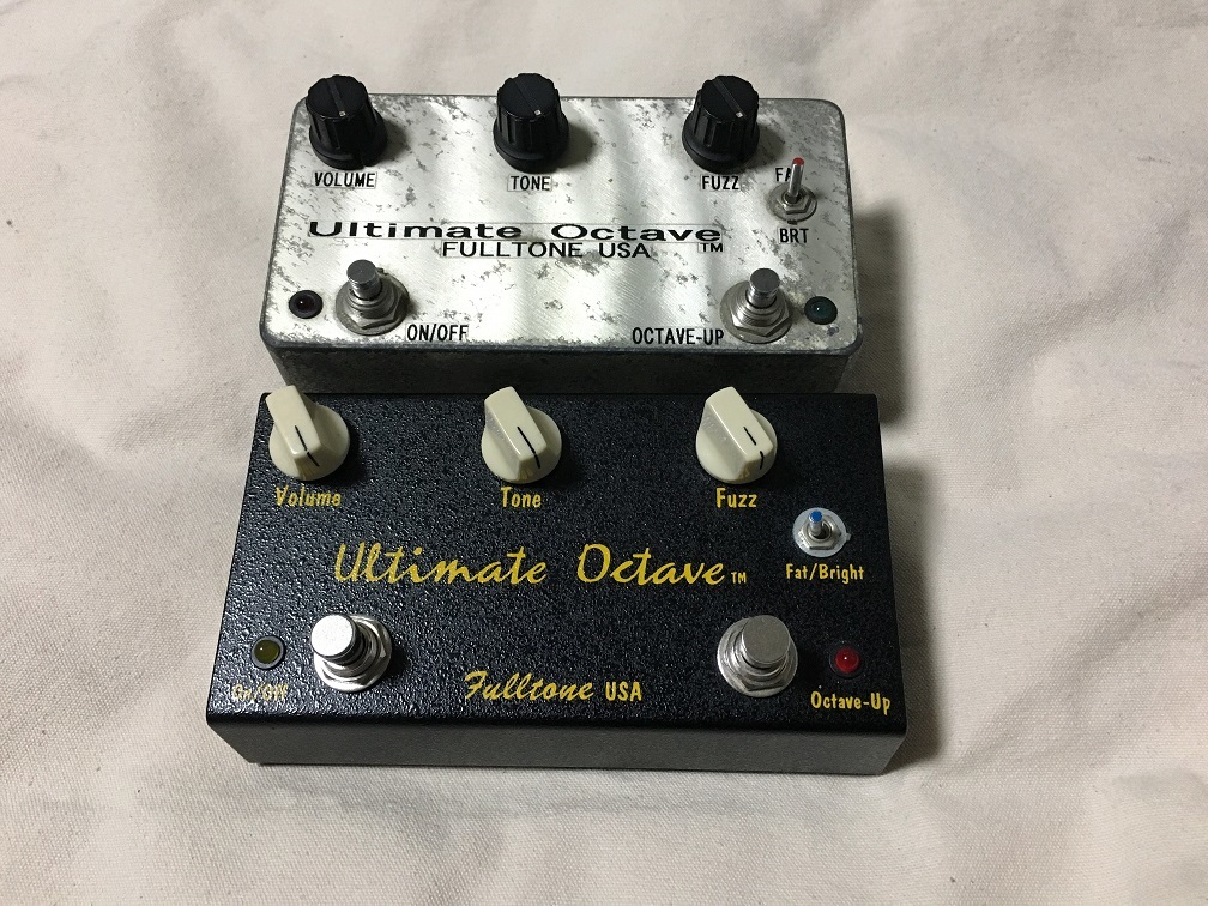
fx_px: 1012
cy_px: 453
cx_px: 604
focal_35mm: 29
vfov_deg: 48.2
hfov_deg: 61.7
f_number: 2.2
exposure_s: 1/30
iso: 160
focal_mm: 4.15
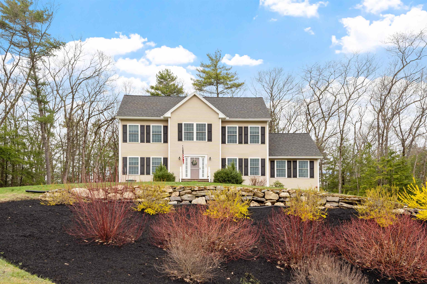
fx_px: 391
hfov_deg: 57.2
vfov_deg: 40.0
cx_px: 214
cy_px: 142
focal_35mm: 33
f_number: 9
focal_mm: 22
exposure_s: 1/125
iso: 100
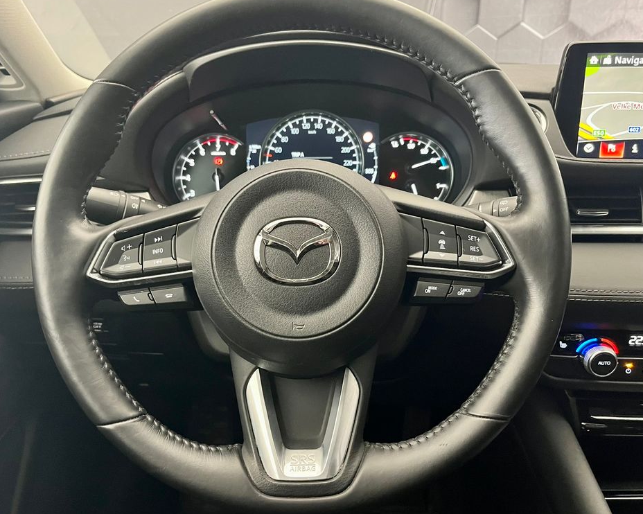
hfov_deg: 62.2
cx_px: 331
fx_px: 533
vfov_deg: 51.5
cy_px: 256
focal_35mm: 28
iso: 500
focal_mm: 5.1
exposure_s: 1/39
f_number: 1.6
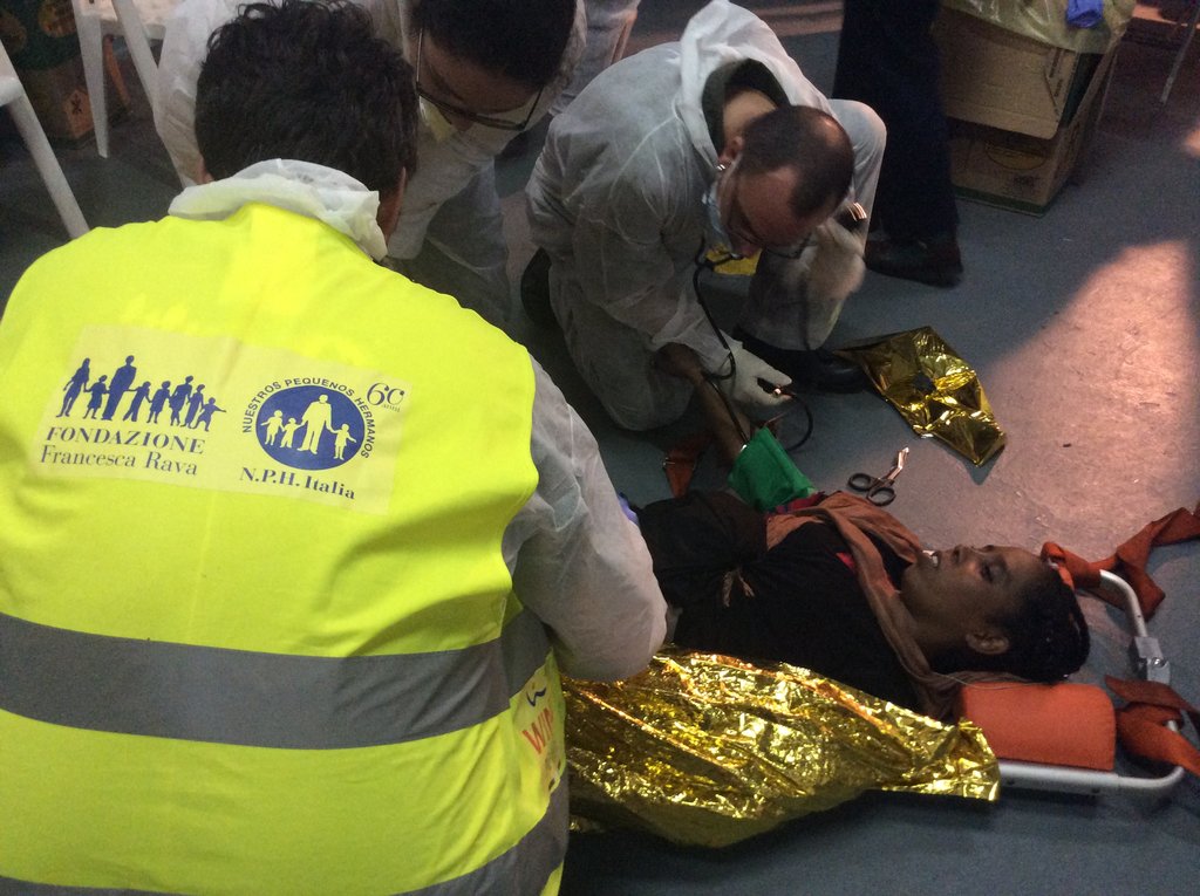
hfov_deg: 55.4
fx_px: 1142
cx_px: 600
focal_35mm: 33
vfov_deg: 42.8
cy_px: 448
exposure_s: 1/24
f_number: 2.4
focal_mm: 3.3
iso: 250
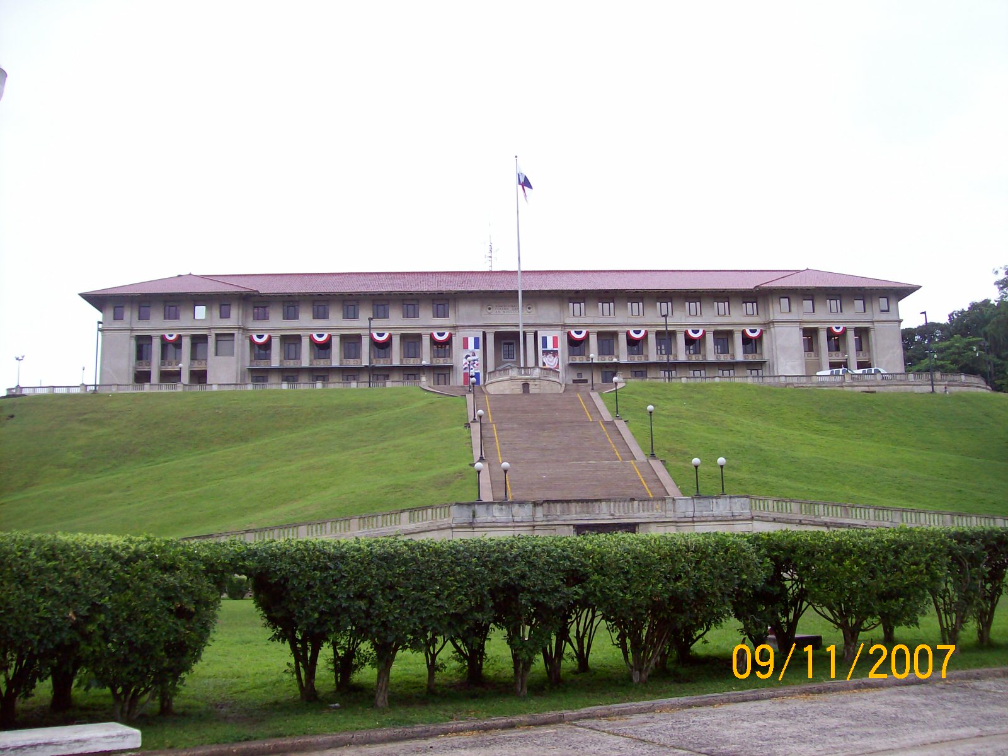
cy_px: 378
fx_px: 1048
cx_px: 504
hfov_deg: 51.4
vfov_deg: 39.7
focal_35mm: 36
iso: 80
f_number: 2.7
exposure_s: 1/189
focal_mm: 6
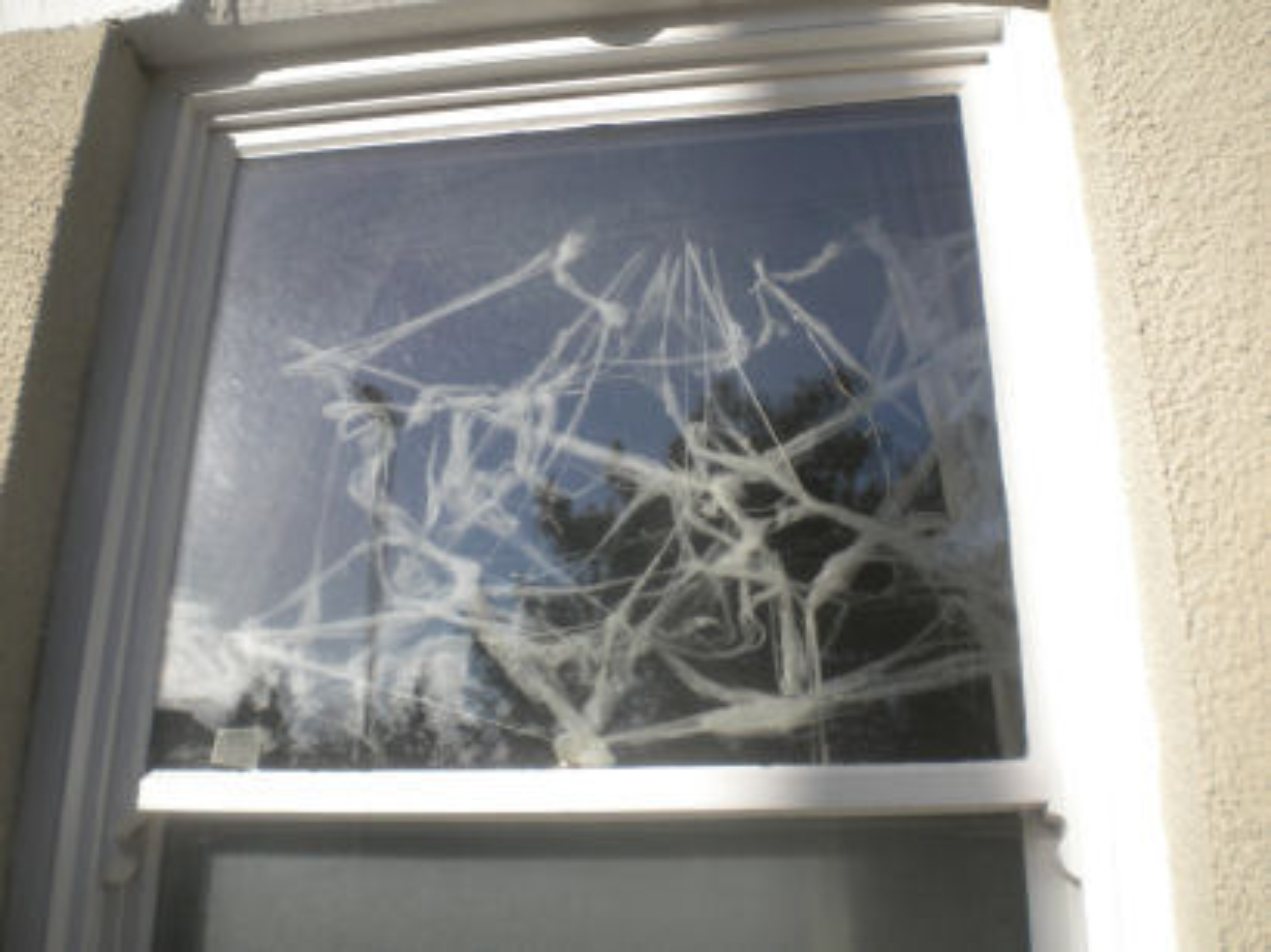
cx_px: 636
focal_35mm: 35
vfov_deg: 40.7
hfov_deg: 52.7
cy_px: 476
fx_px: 1284
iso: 80
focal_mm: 6.3
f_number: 4.6
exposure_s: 1/910
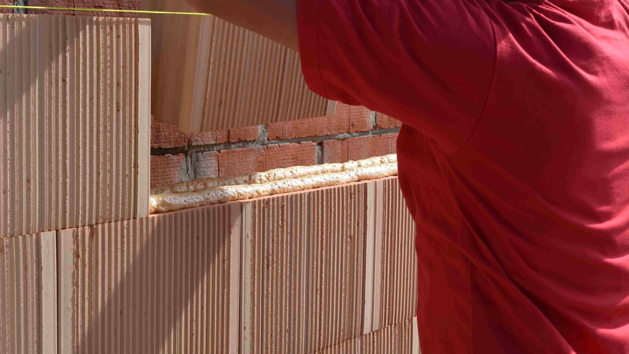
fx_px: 901
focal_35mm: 54
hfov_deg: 38.5
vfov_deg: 22.0
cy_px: 89
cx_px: 318
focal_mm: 22
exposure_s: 1/250
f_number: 6.3
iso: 100
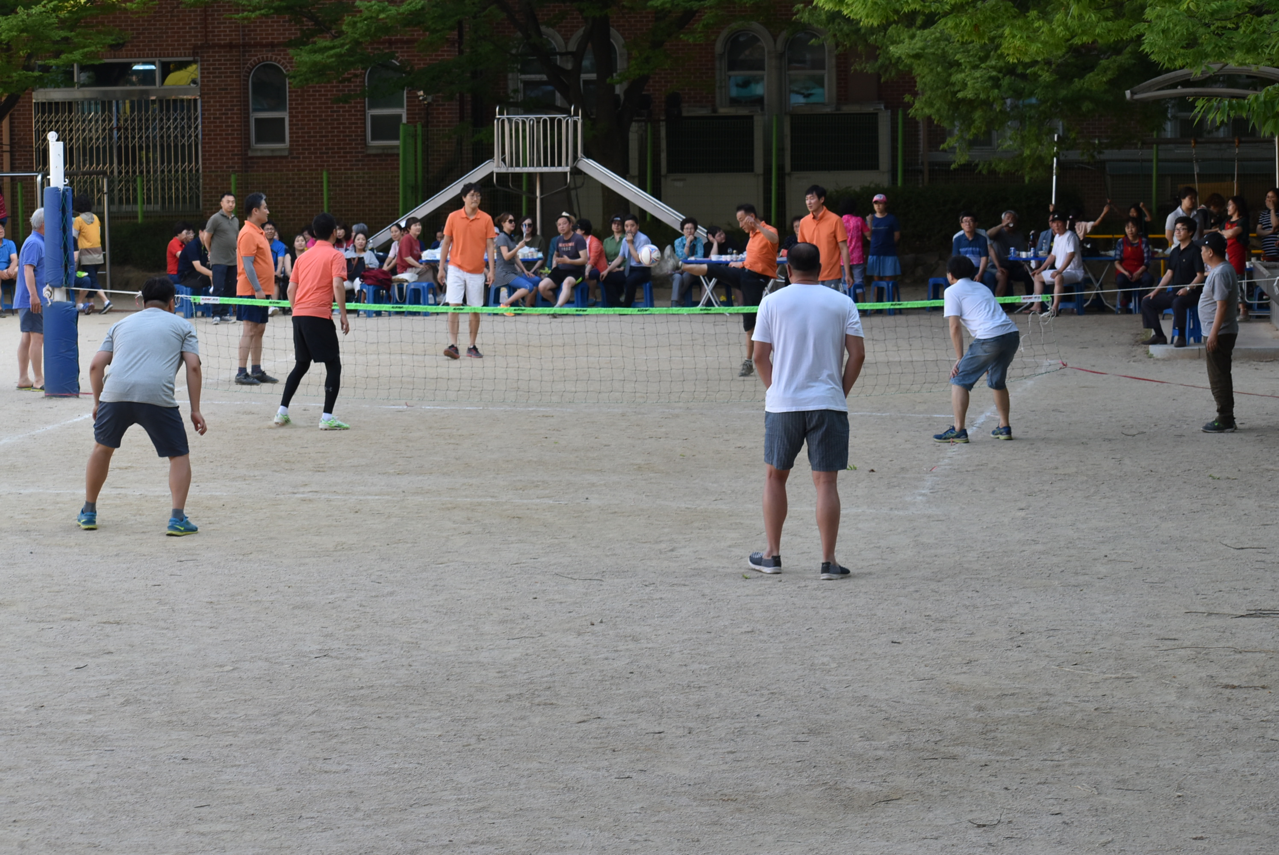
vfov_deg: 13.1
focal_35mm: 105
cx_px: 640
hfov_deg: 19.4
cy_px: 428
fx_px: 3733
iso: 400
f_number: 7.1
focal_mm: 70
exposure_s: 1/200
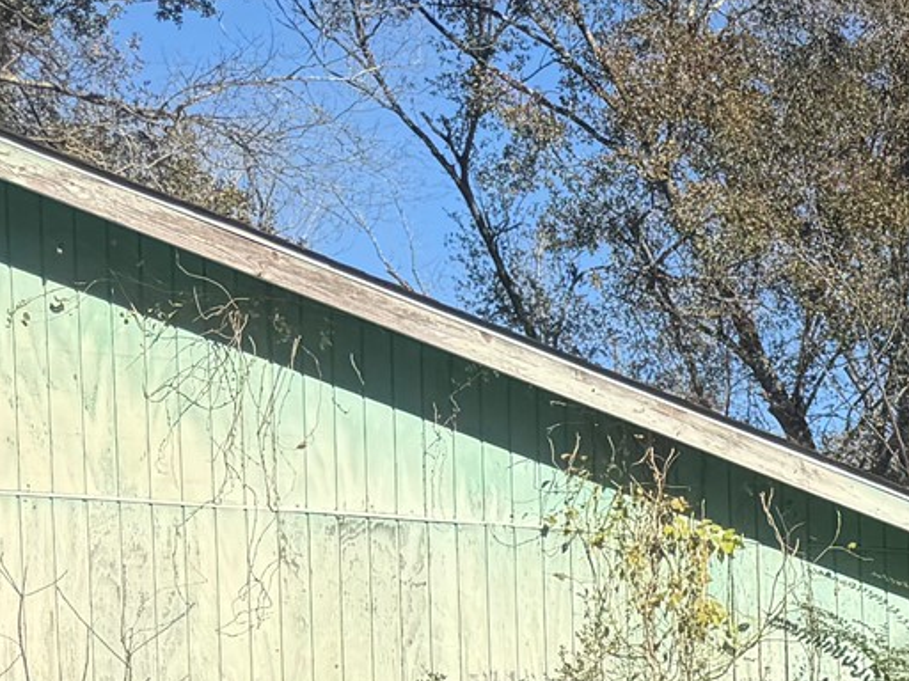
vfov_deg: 14.4
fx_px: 2521
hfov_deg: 16.4
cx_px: 1743
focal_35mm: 96
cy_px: 1016
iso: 80
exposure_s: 1/2801
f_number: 1.78
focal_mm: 6.76
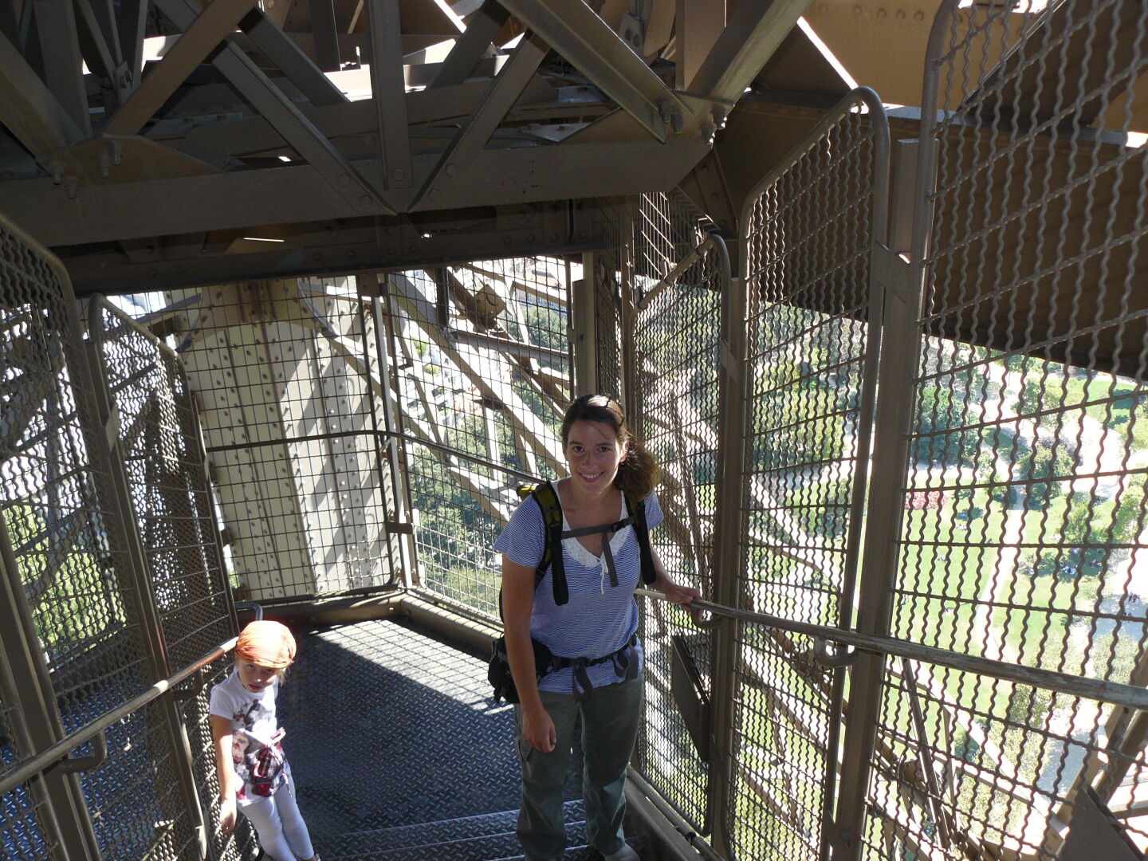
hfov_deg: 51.4
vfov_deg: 39.7
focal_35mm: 36
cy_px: 430
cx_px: 574
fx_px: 1194
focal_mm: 6
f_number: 3.6
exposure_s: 1/125
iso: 100
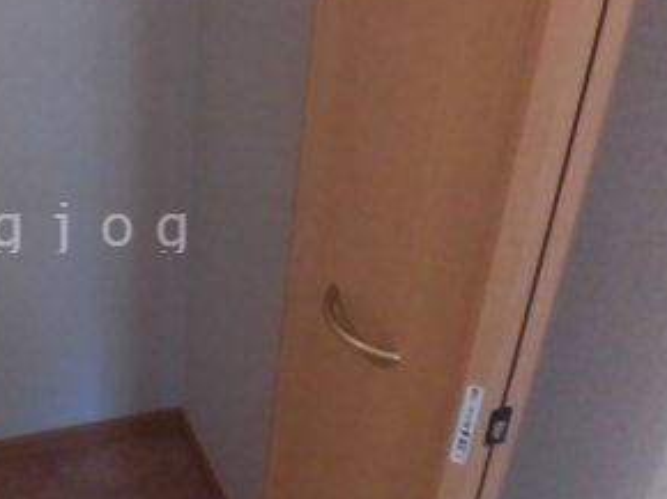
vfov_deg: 27.5
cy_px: 225
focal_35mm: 53
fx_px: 1020
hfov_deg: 33.8
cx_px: 41
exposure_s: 1/25
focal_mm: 4.3
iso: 400
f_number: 3.1
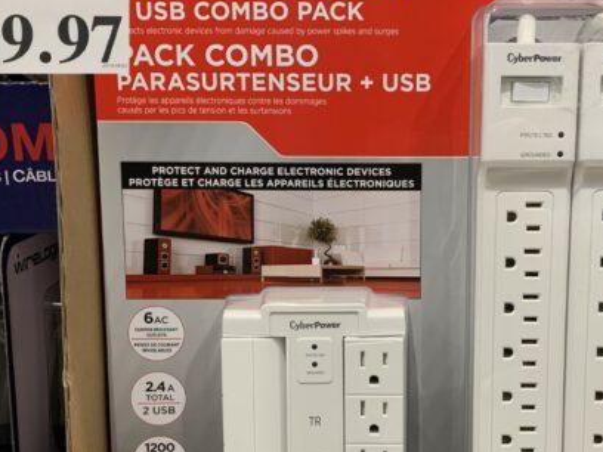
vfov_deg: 29.4
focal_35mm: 49
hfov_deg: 38.6
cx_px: 389
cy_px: 316
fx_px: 854
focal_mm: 4.25
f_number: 1.8
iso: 80
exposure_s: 1/60
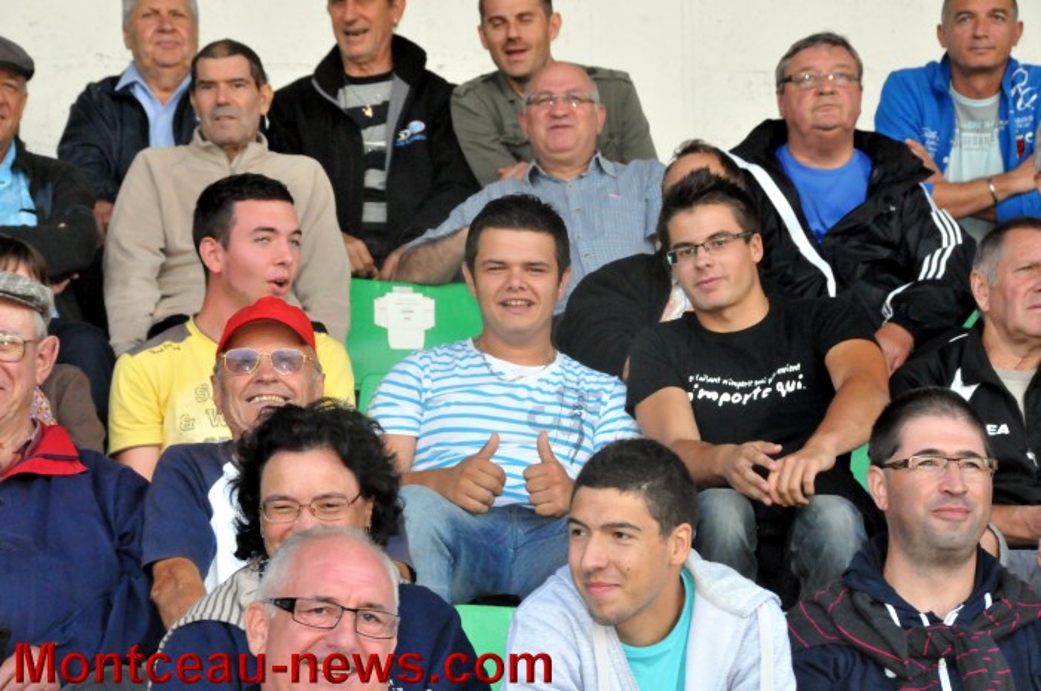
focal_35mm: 168
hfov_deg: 12.2
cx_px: 520
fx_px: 4852
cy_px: 346
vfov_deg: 8.2
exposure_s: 1/250
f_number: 14
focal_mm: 112
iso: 3200
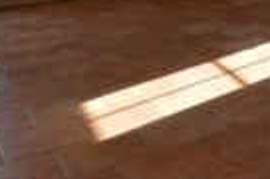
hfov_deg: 21.4
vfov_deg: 15.7
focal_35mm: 78
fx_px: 584
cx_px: 418
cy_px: -105
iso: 400
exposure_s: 1/125
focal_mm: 10
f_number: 5.6
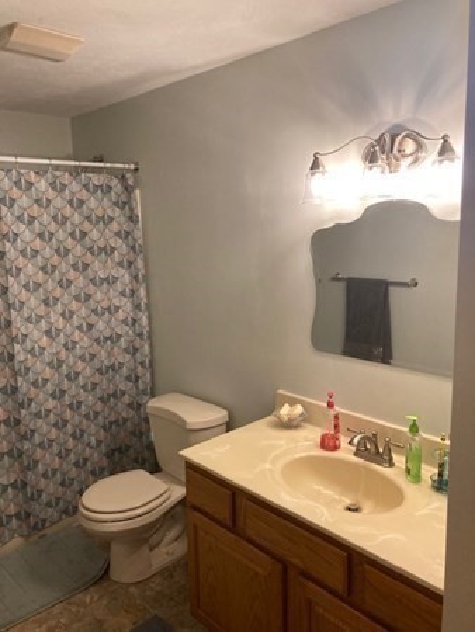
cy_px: 316
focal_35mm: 28
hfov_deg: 49.8
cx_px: 238
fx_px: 512
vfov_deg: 63.4
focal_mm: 3.99
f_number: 1.8
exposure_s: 1/60
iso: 160
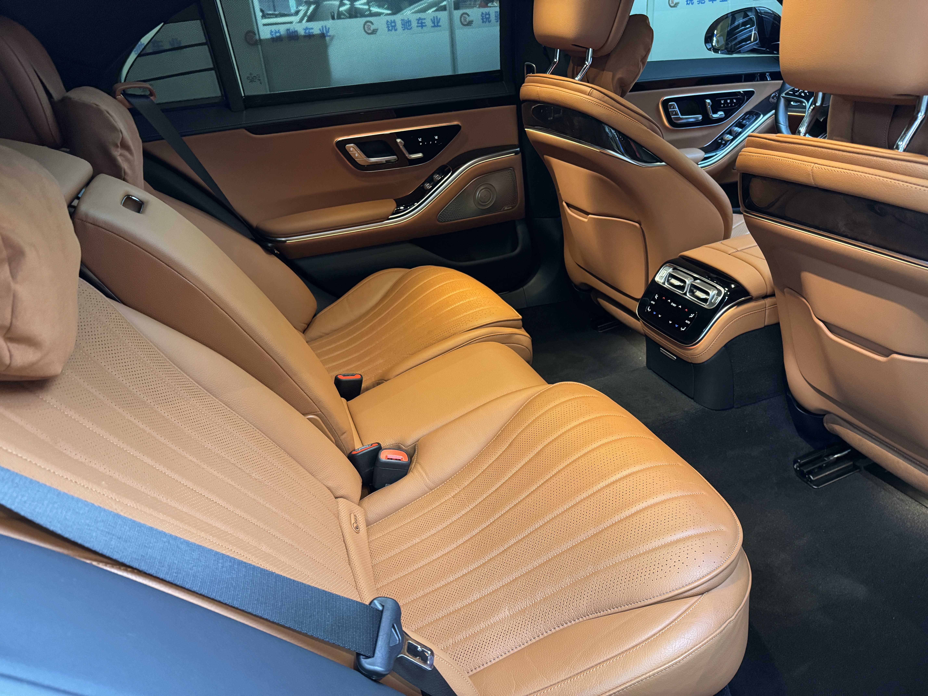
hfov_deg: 71.6
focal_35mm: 24
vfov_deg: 56.8
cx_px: 464
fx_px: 643
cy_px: 348
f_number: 1.78
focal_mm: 6.76
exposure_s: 1/33
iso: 640
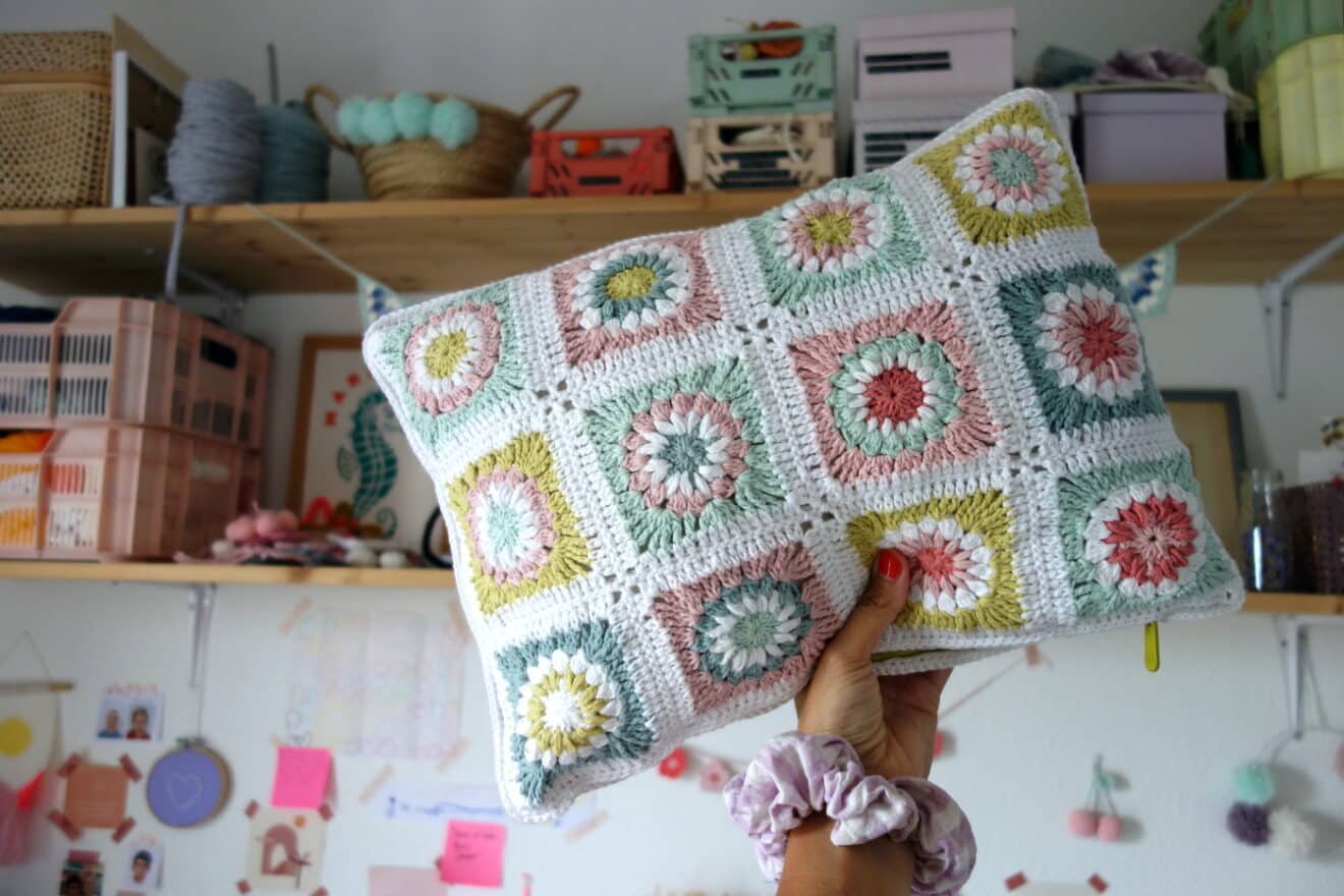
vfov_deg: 46.4
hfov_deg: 65.5
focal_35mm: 28
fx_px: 1045
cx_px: 672
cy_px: 448
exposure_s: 1/30
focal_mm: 10.4
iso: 160
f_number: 1.8
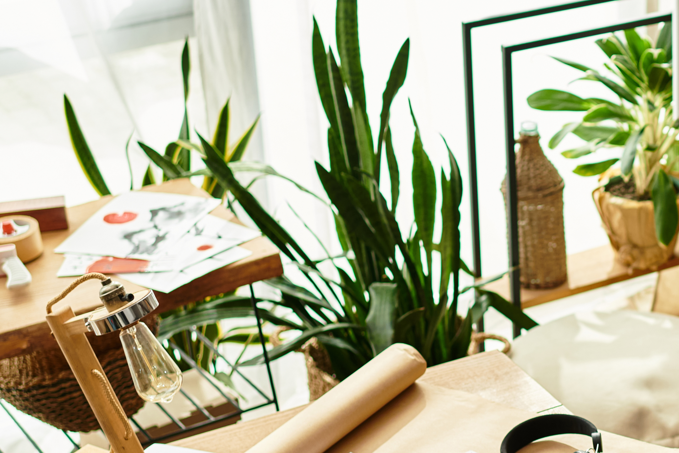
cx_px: 744
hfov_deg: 20.5
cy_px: 373
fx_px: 1792
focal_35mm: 95
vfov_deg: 14.3
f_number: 2.8
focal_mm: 35
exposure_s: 1/200
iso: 250
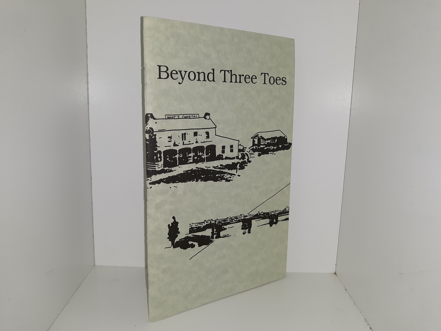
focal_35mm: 28
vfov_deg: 49.7
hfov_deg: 63.4
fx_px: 357
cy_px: 166
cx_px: 220
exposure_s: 1/214
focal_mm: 3.7
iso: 40
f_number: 1.7
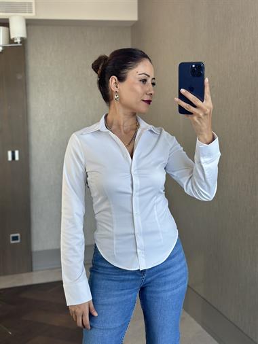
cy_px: 172
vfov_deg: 39.6
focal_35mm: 48
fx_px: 477
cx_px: 129
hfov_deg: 30.3
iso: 125
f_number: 1.78
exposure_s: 1/98
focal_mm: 6.86
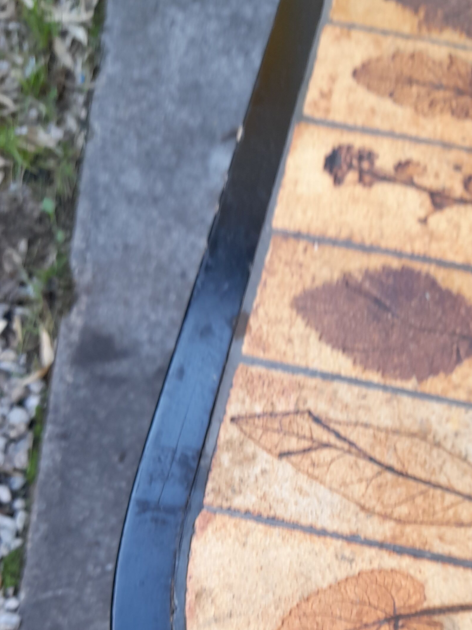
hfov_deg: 30.8
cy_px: 490
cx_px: 276
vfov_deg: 39.1
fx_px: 854
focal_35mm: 47
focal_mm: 4.6
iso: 25
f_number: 2
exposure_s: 1/50
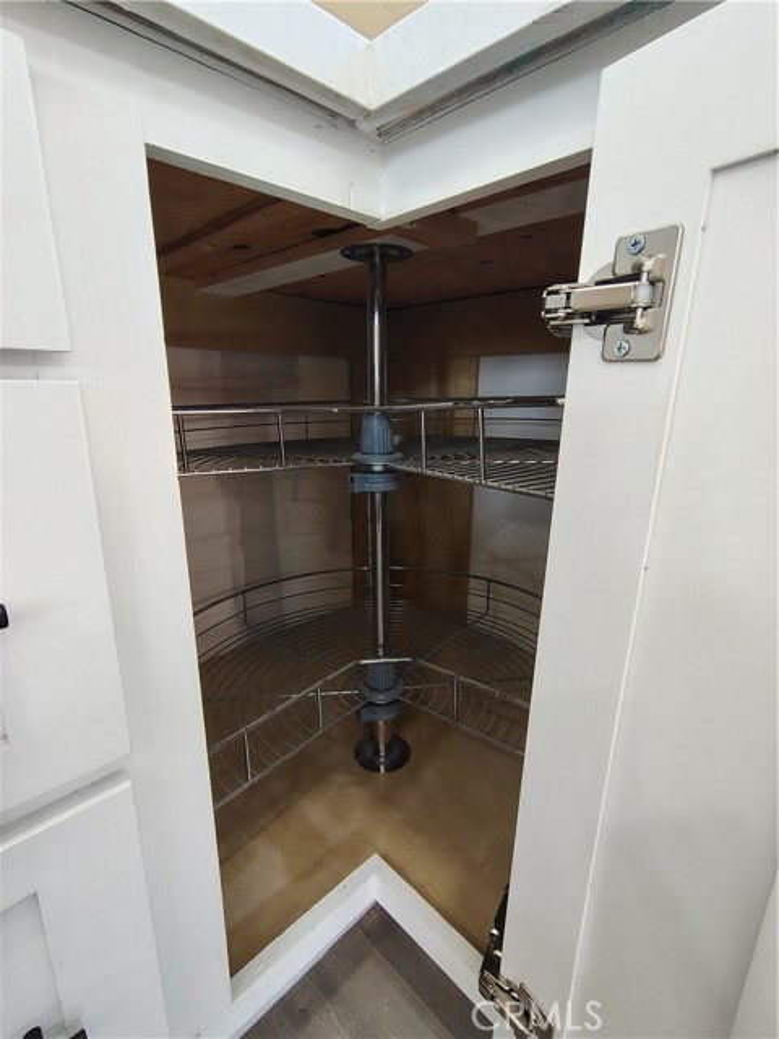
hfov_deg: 78.1
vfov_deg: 94.5
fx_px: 480
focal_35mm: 16
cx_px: 390
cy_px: 520
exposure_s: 1/60
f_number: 2.2
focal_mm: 2.13
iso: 434
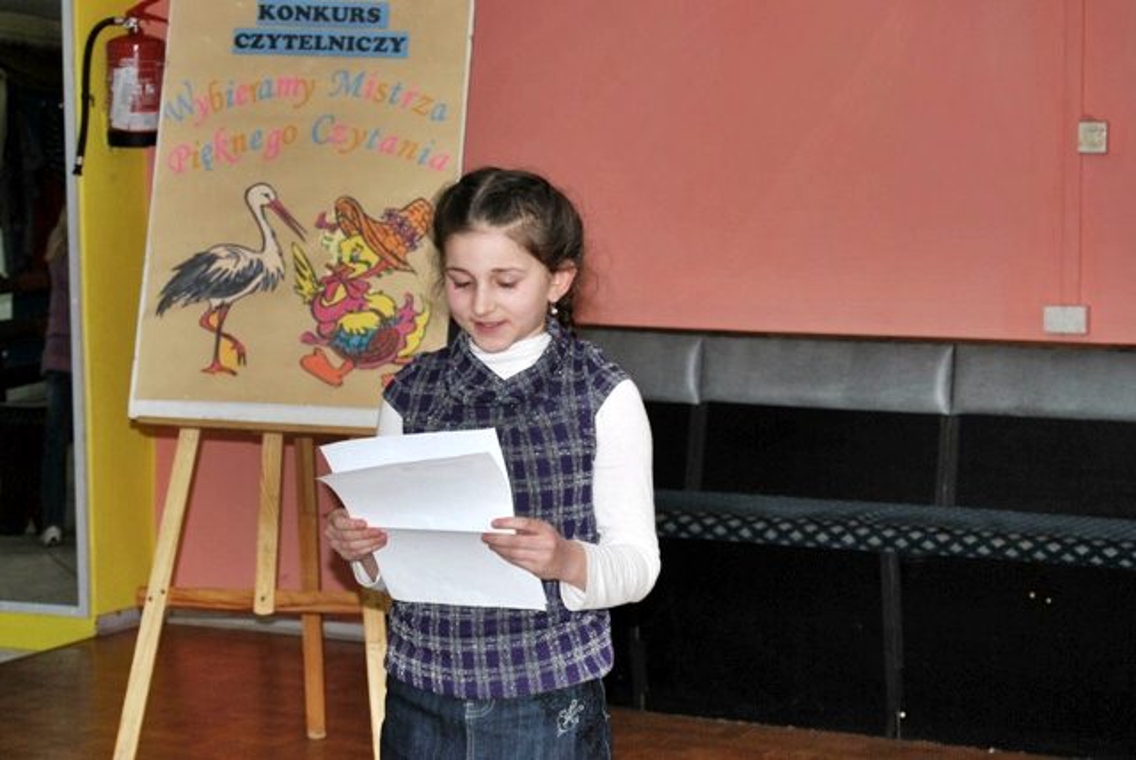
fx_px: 2606
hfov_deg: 24.6
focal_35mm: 82
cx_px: 568
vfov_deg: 16.6
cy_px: 380
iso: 200
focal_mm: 55
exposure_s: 1/60
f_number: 5.6
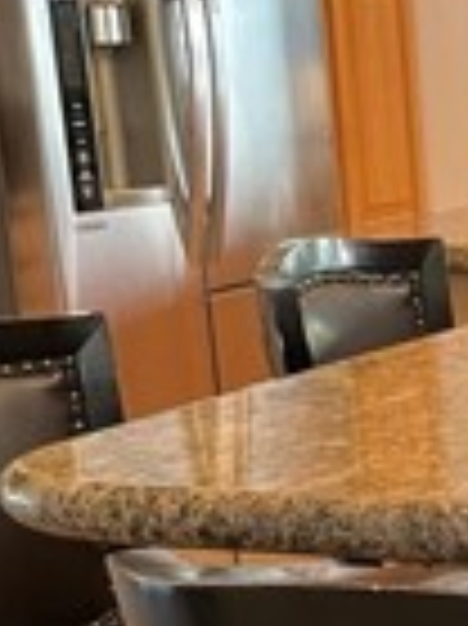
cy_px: 599
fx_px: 2166
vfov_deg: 16.2
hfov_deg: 11.5
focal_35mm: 120
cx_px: 824
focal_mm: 5.1
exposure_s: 1/60
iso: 250
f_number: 1.6
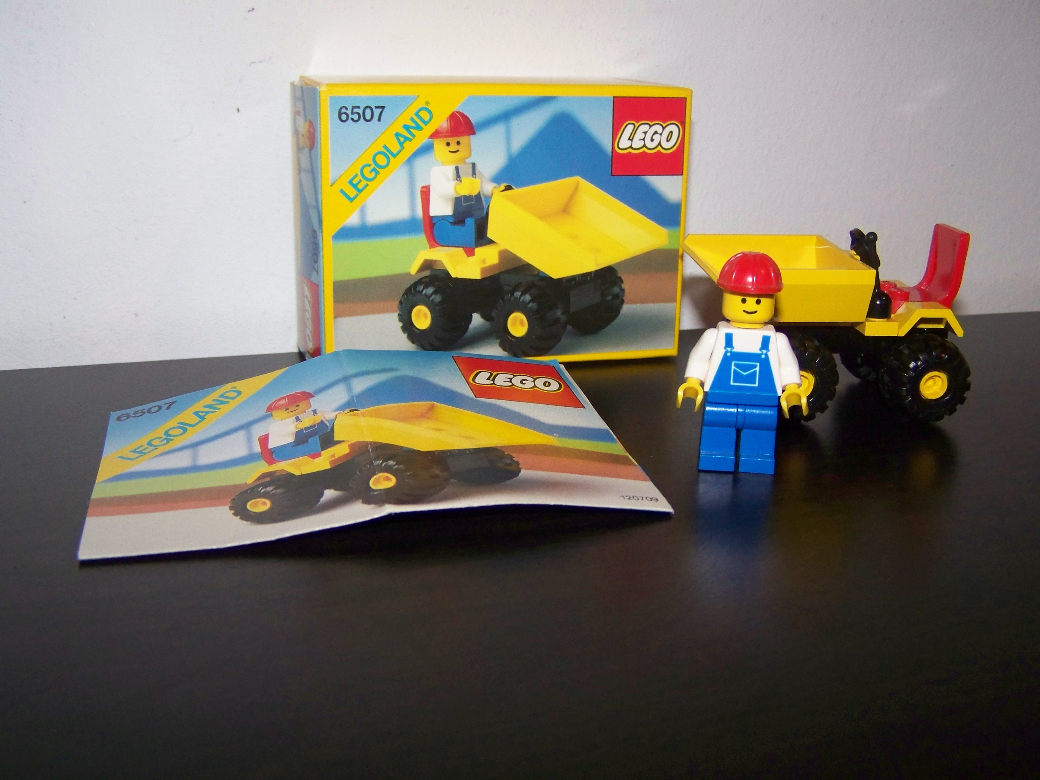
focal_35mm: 38
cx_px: 520
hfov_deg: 49.0
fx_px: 1142
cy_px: 390
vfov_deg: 37.7
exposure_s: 1/30
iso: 200
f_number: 2.8
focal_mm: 6.3
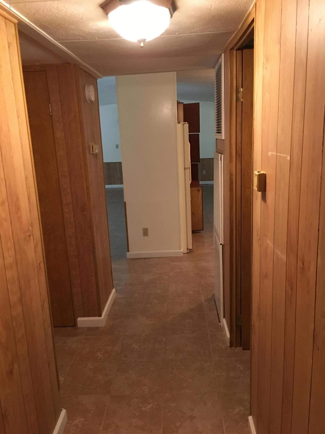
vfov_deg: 61.7
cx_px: 162
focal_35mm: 29
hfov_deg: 48.2
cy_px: 217
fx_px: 363
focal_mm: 4.15
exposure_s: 1/30
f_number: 2.2
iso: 250
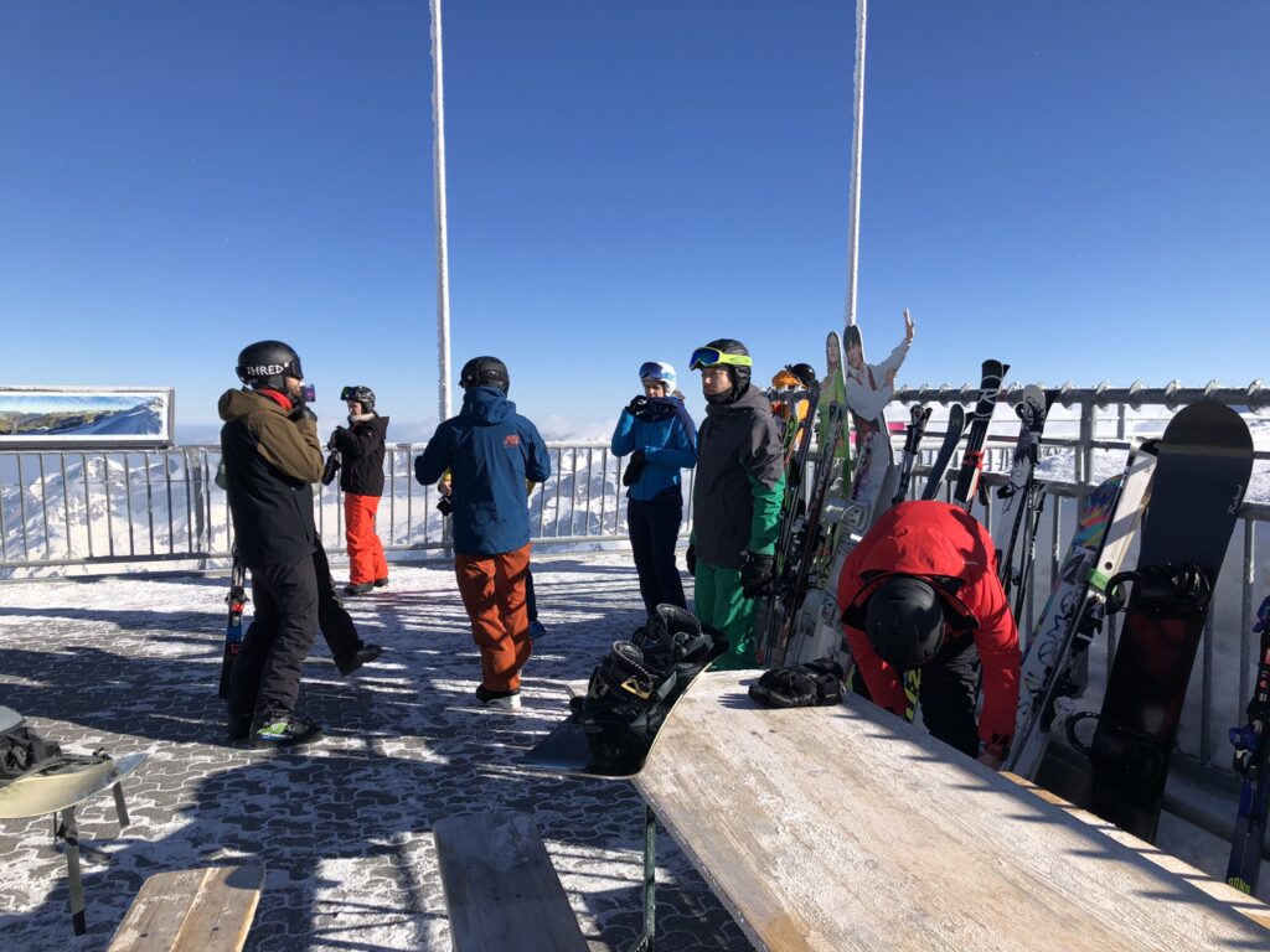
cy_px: 476
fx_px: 1027
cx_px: 635
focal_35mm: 28
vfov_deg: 49.7
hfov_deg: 63.4
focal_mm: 4
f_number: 1.8
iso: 20
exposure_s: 1/2288
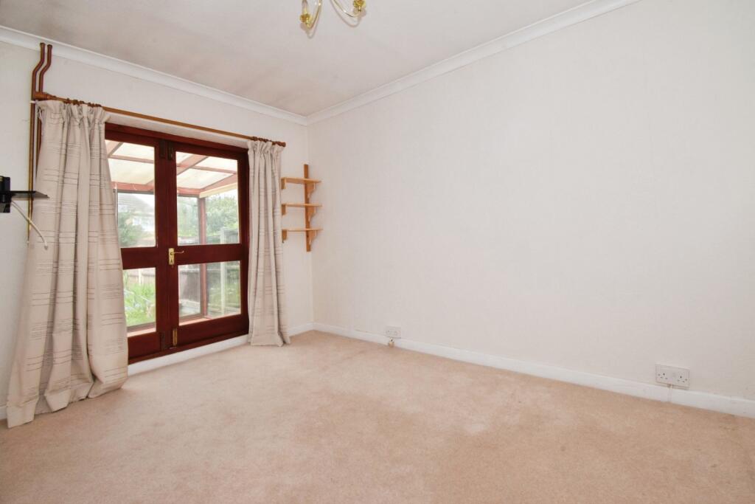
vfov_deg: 77.3
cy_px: 252
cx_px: 378
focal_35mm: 15
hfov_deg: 100.4
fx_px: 315
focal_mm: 10
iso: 1000
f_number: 18
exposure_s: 1/60
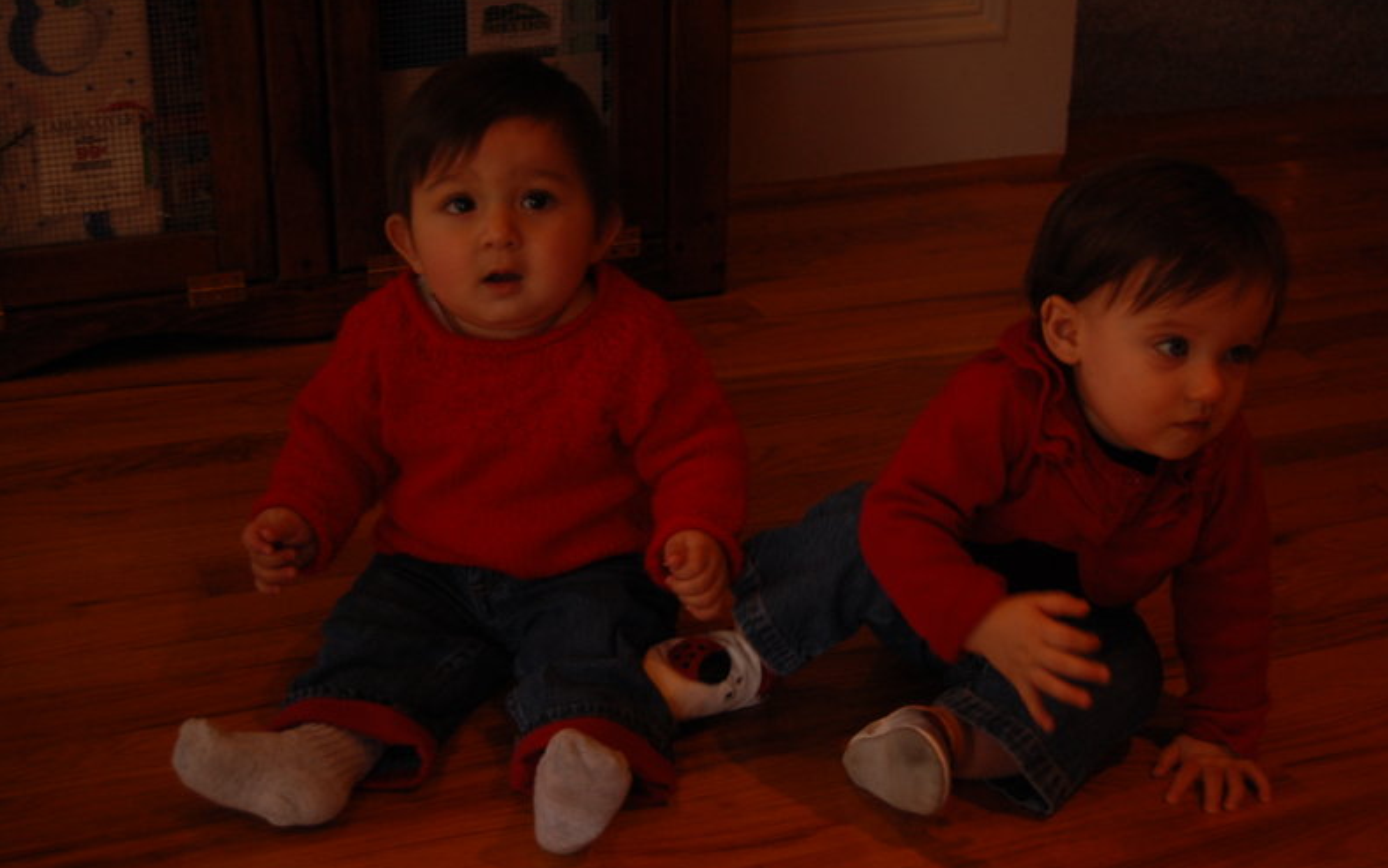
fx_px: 2232
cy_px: 446
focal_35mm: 59
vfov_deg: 22.0
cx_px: 704
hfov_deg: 34.5
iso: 400
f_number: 5
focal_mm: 38
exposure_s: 1/60
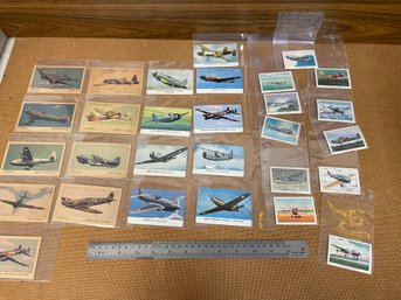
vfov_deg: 53.0
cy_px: 150
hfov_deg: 67.3
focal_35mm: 26
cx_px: 200
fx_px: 301
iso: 160
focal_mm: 4.2
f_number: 1.6
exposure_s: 1/60
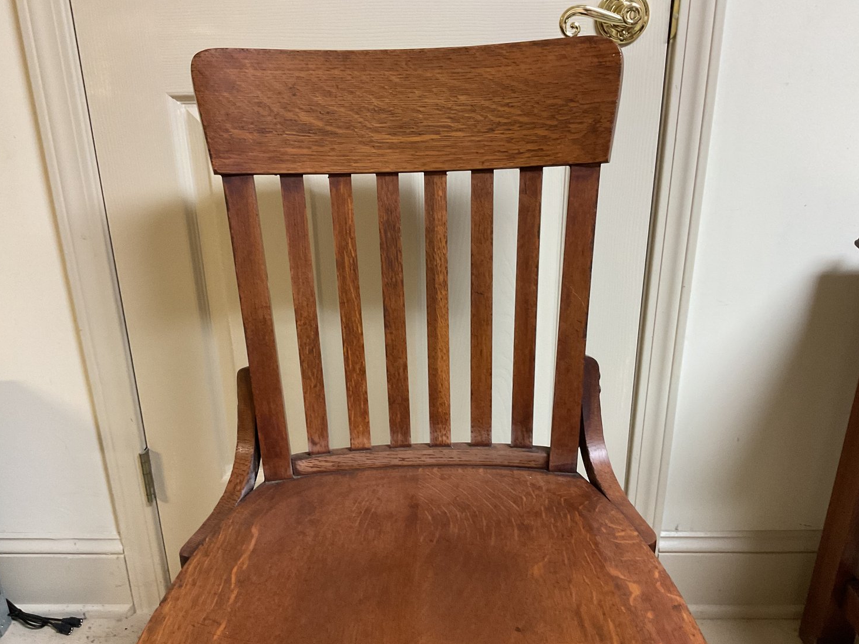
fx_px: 744
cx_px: 429
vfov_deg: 46.8
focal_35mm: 30
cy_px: 332
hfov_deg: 60.0
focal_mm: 3
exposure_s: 1/60
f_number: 1.8
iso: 250
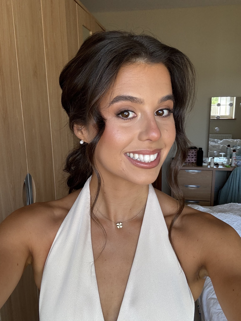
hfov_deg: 46.8
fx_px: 278
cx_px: 120
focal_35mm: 30
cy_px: 160
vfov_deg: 60.0
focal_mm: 2.69
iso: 50
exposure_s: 1/121
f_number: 1.9
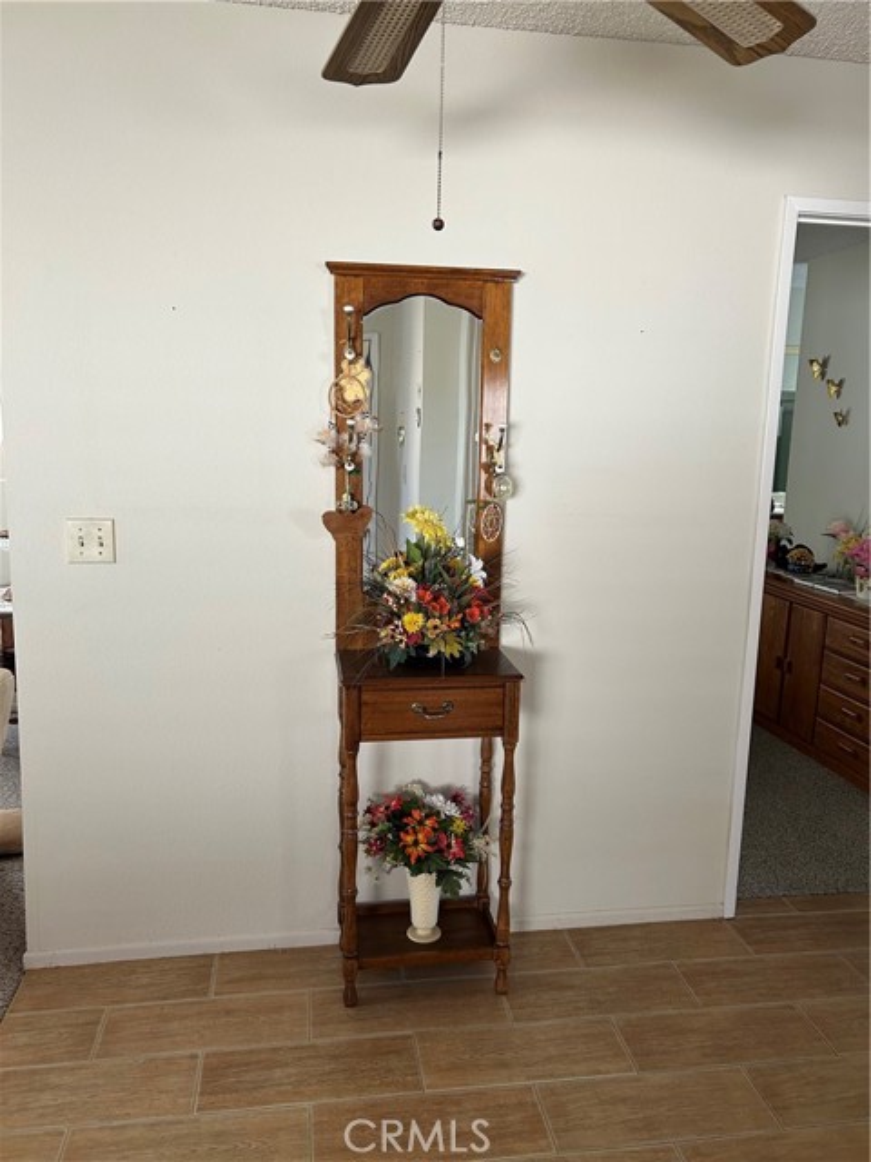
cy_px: 581
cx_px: 436
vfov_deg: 67.3
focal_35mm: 26
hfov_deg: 53.1
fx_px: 872
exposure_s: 1/121
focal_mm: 5.7
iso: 100
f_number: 1.5
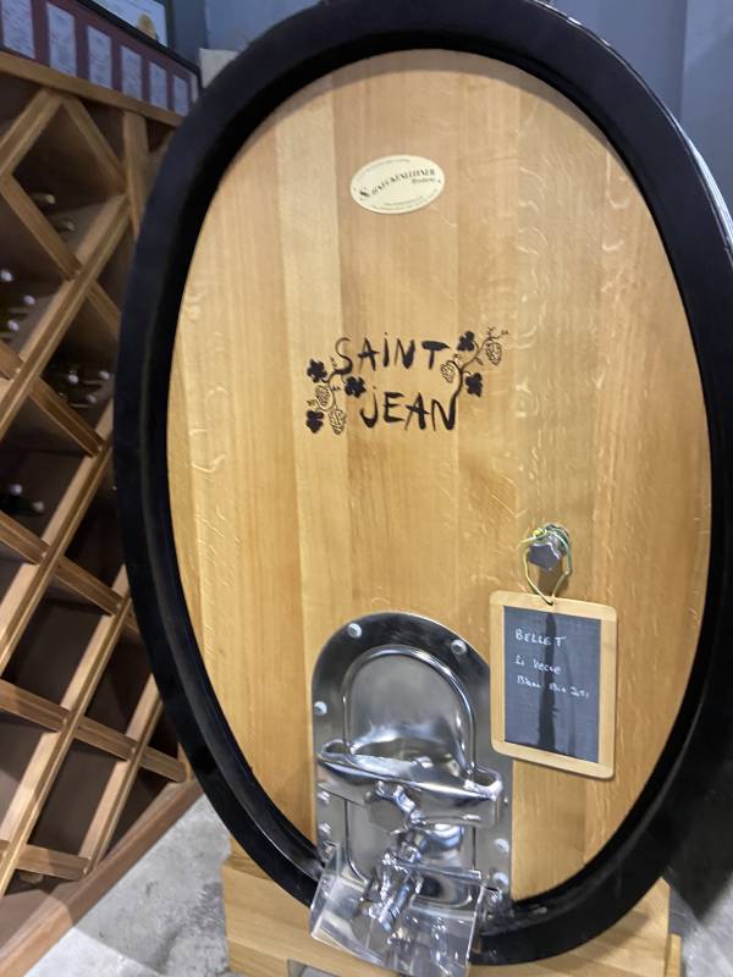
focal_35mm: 26
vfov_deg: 67.3
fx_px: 734
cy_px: 488
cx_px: 366
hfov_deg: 53.1
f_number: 1.8
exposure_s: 1/50
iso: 320
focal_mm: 4.25
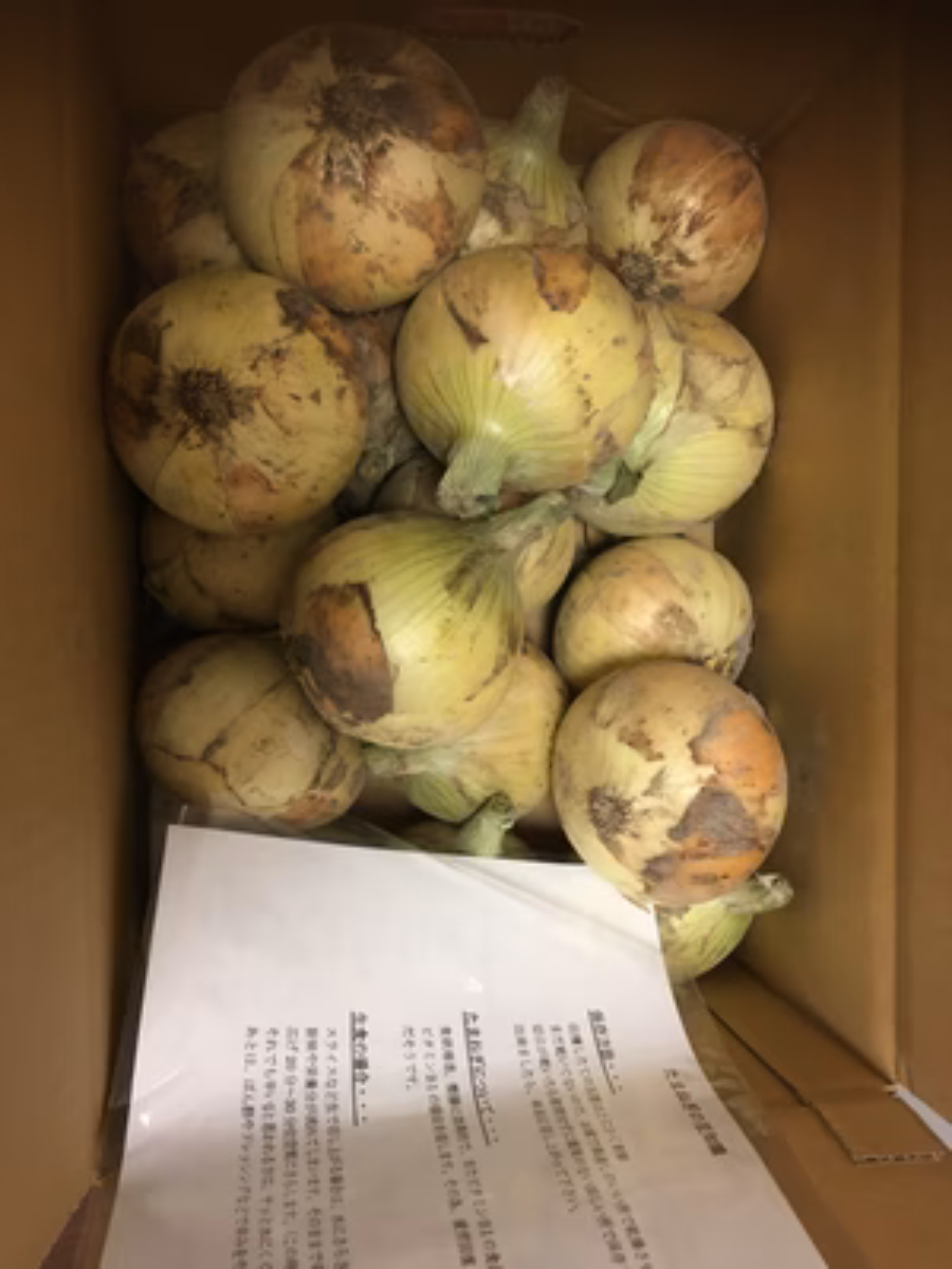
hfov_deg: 48.2
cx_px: 476
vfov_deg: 61.7
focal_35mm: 29
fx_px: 1063
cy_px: 634
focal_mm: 4.15
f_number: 2.2
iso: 100
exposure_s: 1/30
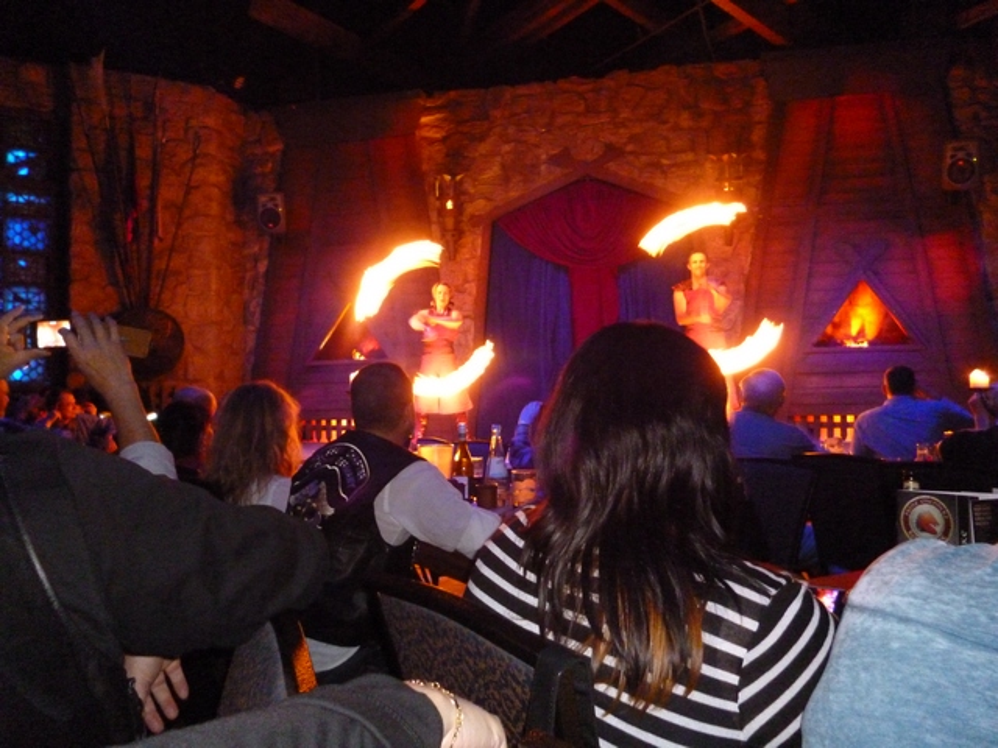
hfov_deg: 63.4
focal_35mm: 28
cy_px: 374
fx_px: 807
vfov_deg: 49.7
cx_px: 499
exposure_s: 1/8
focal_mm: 5
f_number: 3.1
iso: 800
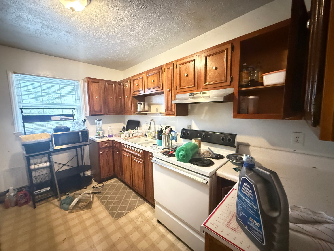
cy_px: 126
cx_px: 167
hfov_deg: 102.1
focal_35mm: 14
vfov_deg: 85.7
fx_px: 135
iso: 3200
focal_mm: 2.22
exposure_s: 1/15
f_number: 2.2
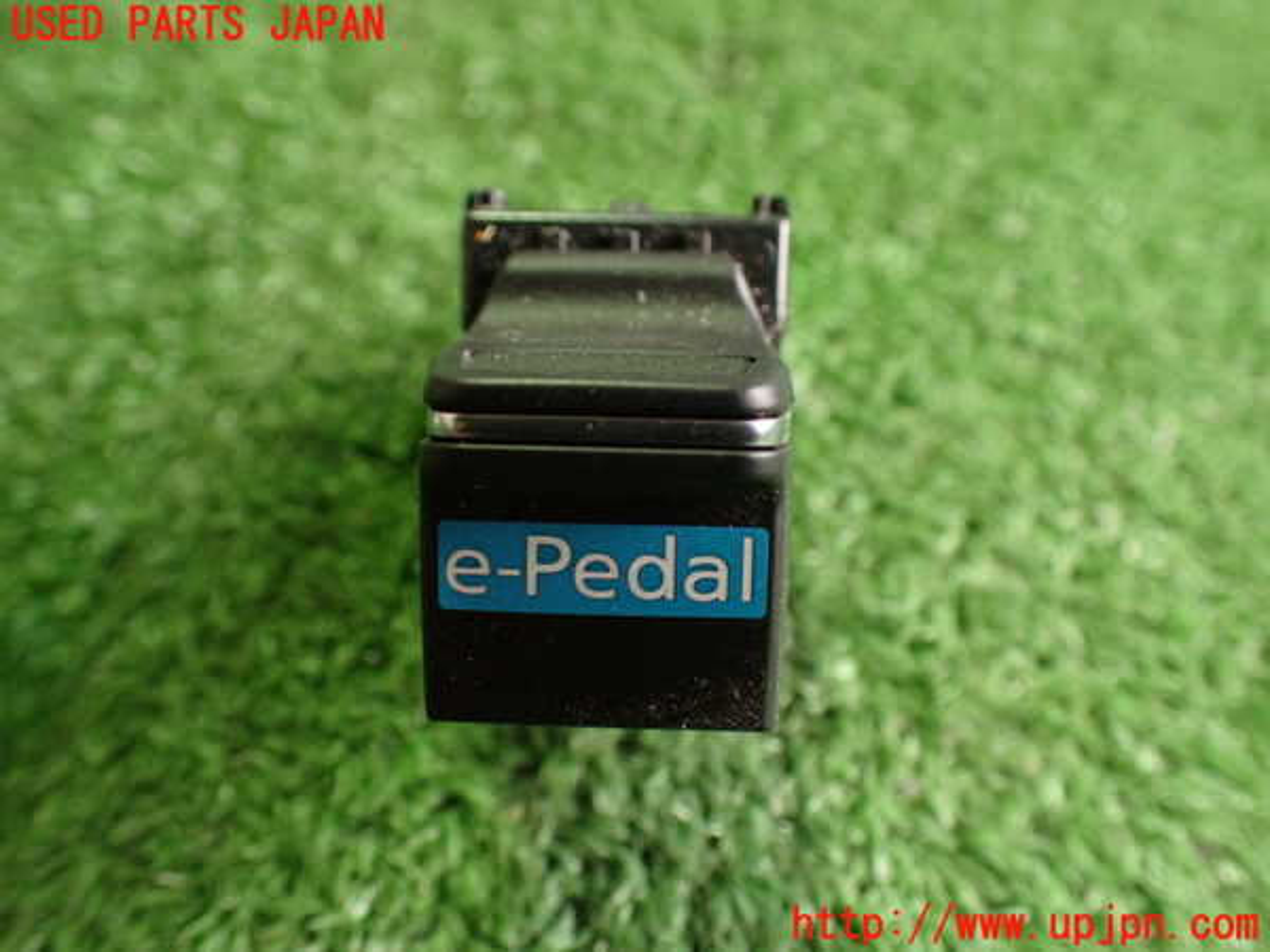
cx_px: 635
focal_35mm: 30
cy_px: 476
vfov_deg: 46.8
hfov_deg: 60.0
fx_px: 1101
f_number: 2.3
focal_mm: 5.4
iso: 800
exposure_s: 1/80
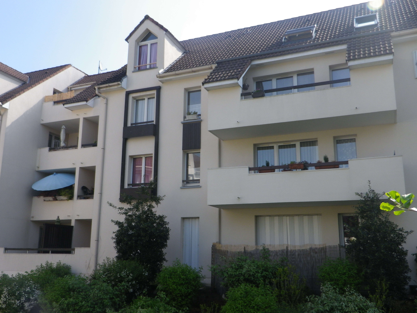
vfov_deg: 42.9
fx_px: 398
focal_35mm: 33
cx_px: 208
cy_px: 156
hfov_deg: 55.4
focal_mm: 6
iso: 80
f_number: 3.8
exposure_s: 1/400
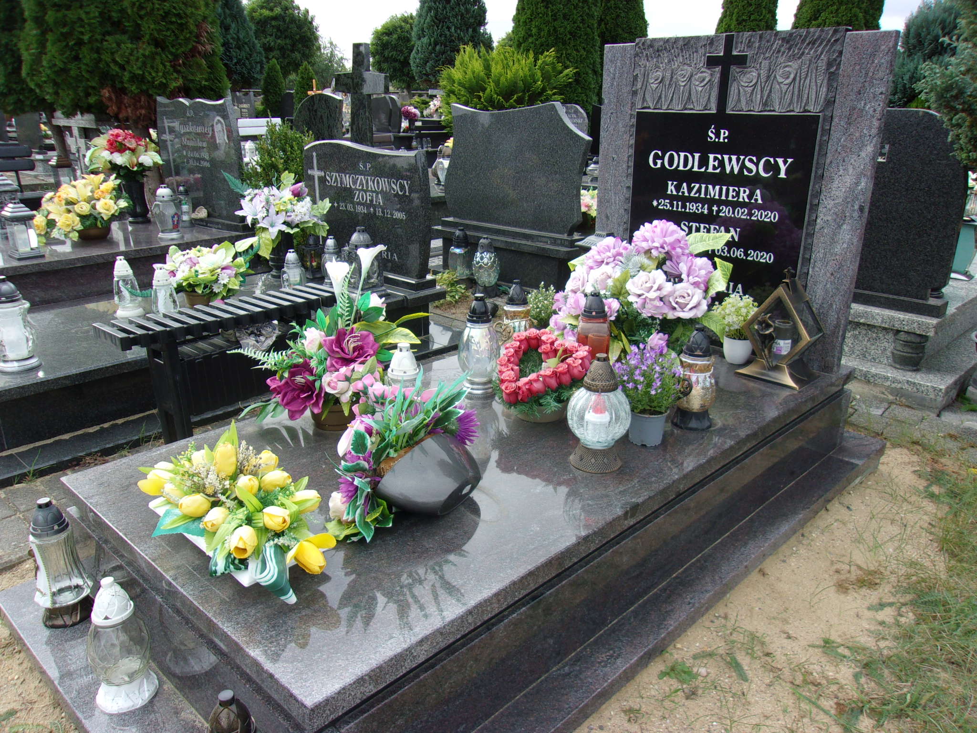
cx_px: 488
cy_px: 366
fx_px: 762
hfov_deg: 65.3
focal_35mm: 27
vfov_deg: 51.4
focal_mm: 4.9
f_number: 3
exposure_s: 1/300
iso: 80
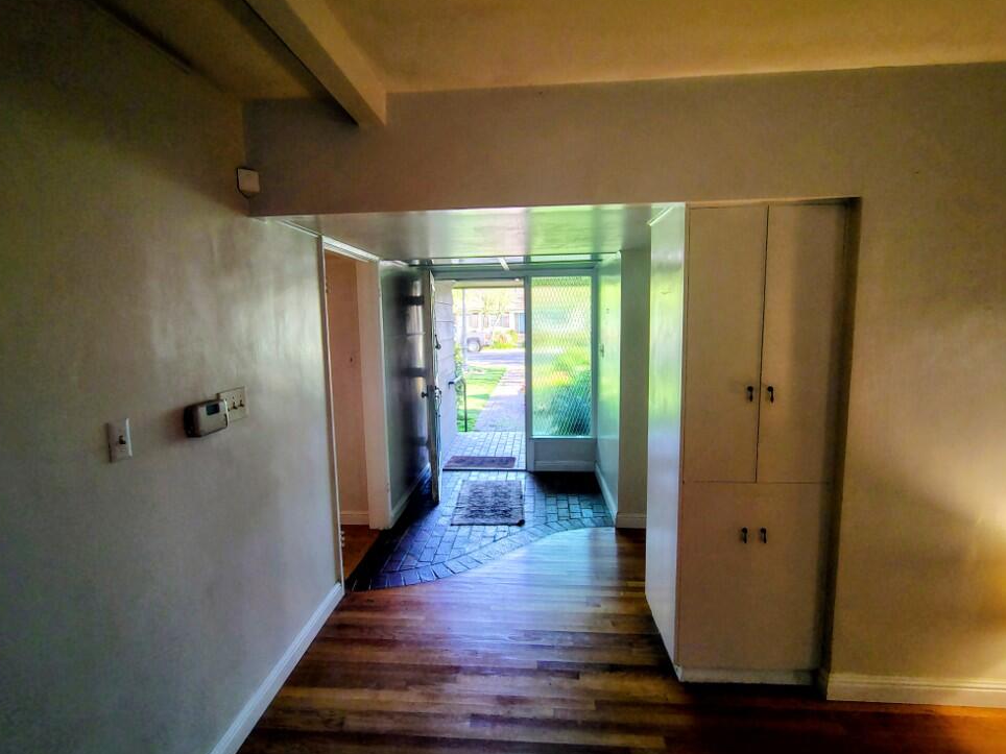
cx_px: 501
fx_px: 494
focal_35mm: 17
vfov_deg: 74.7
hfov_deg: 91.0
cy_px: 376
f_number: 2.2
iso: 452
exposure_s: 1/60
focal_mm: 2.13
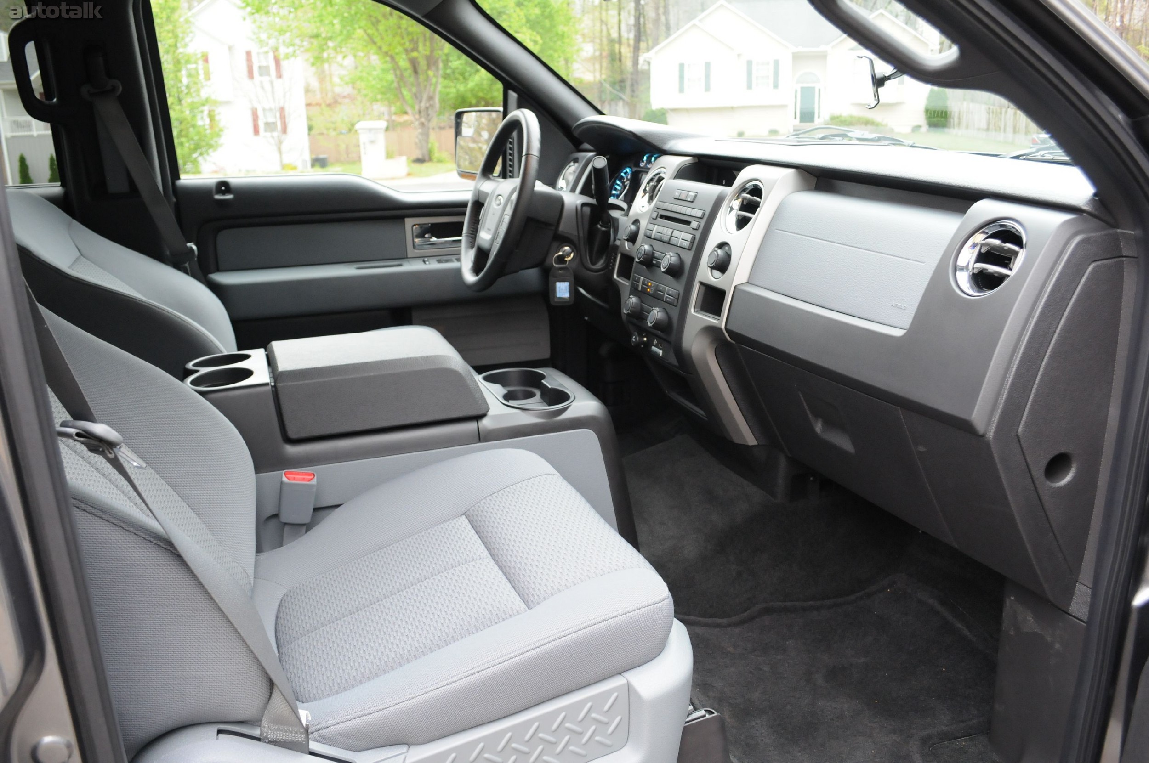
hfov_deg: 62.0
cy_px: 382
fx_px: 956
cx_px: 574
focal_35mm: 30
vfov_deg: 43.5
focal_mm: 20
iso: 1000
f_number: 5.6
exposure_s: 1/50
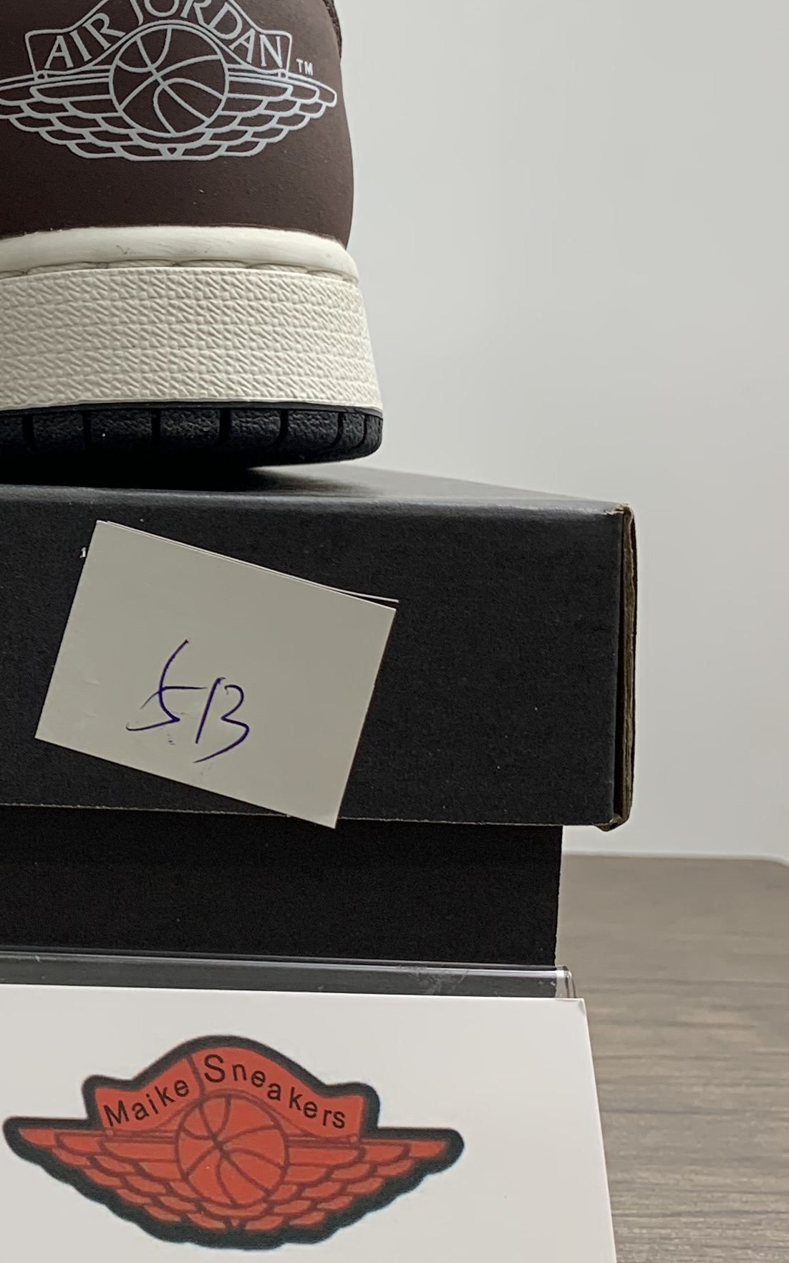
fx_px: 2168
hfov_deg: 19.2
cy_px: 460
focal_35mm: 63
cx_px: -218
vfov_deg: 32.3
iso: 50
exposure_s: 1/121
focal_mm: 4.25
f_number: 1.8
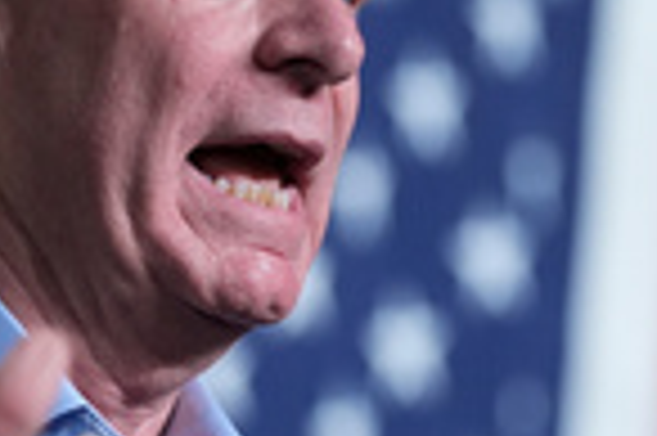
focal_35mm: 483
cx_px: 212
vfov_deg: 2.8
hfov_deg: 4.3
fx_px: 8805
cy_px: 294
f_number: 2.8
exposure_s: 1/320
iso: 2000
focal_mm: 138
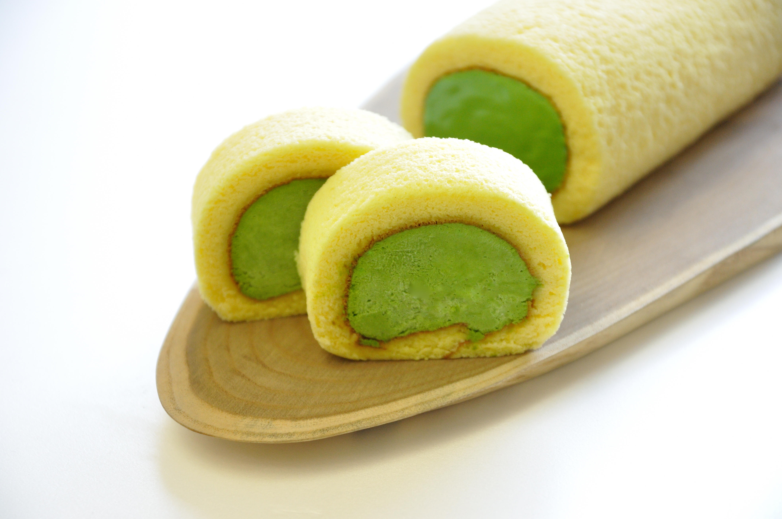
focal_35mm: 105
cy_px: 260
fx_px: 2278
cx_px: 391
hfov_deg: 19.5
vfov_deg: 13.0
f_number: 5
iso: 400
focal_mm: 70
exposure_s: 1/100
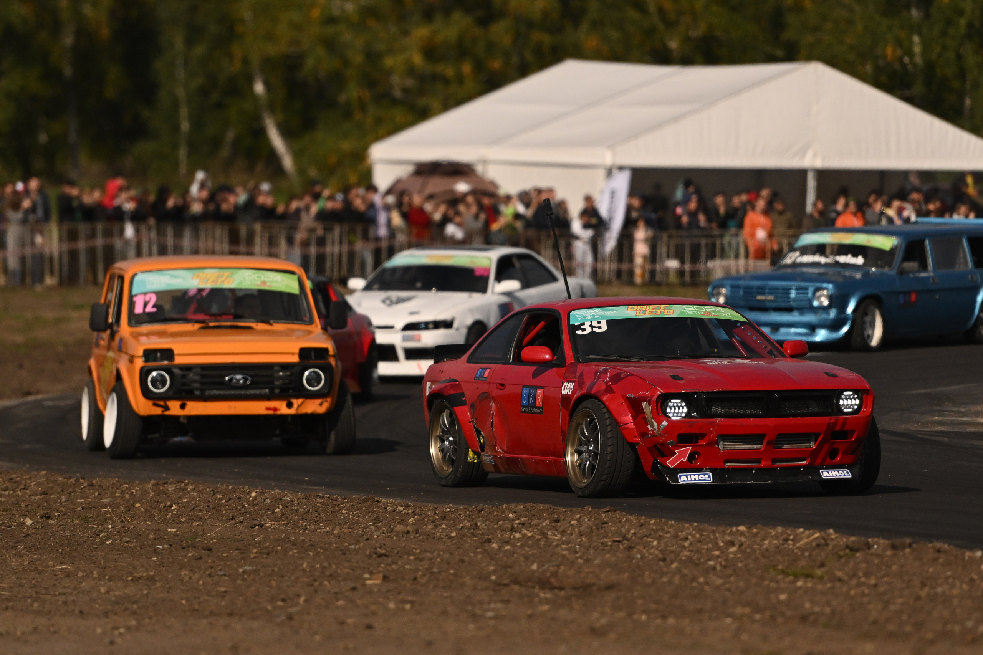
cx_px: 492
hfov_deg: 6.9
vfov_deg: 4.6
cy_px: 328
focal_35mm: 300
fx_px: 8190
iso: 640
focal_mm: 200
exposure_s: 1/32000
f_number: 2.8
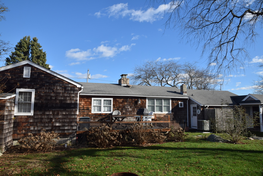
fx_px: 175
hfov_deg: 73.7
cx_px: 132
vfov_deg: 53.1
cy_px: 88
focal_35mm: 24
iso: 100
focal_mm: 16
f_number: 9
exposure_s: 1/320
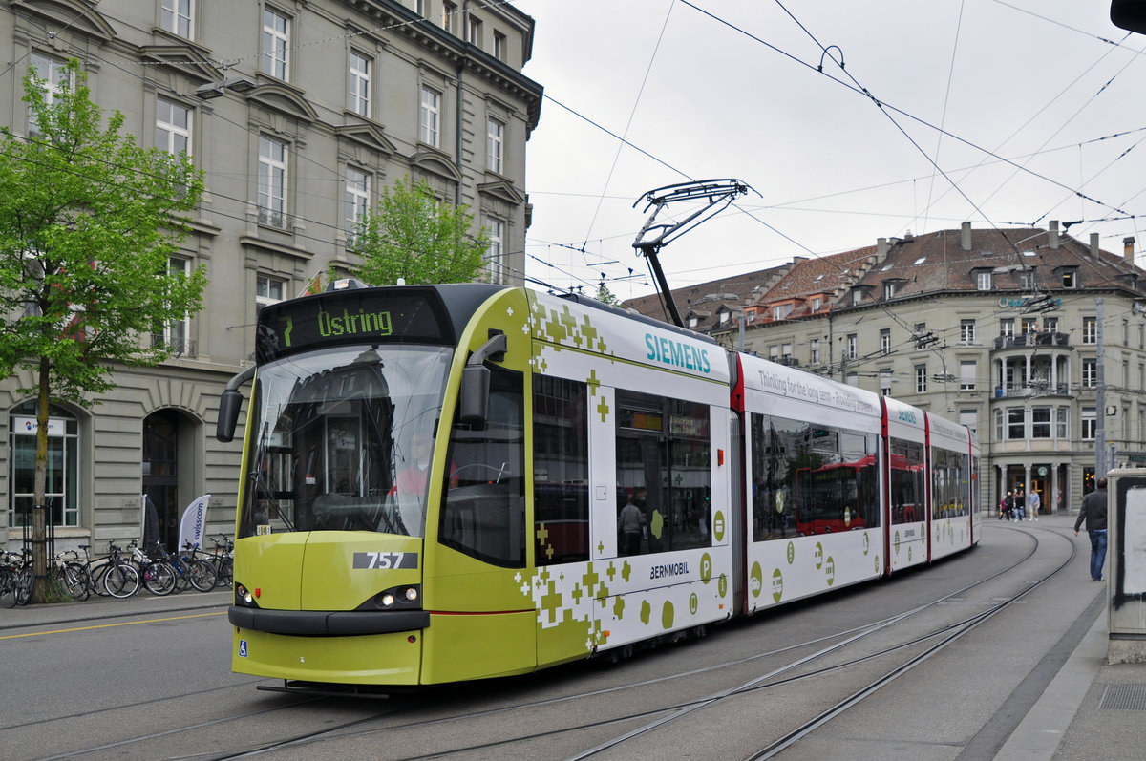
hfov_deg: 53.2
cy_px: 380
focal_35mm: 36
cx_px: 573
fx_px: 1145
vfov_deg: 36.8
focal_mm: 24
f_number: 4.5
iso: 320
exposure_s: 1/800
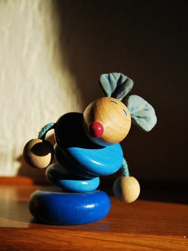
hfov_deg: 43.0
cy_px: 128
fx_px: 239
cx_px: 93
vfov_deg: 55.3
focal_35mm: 33
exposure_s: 1/500
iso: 100
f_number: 5
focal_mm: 20
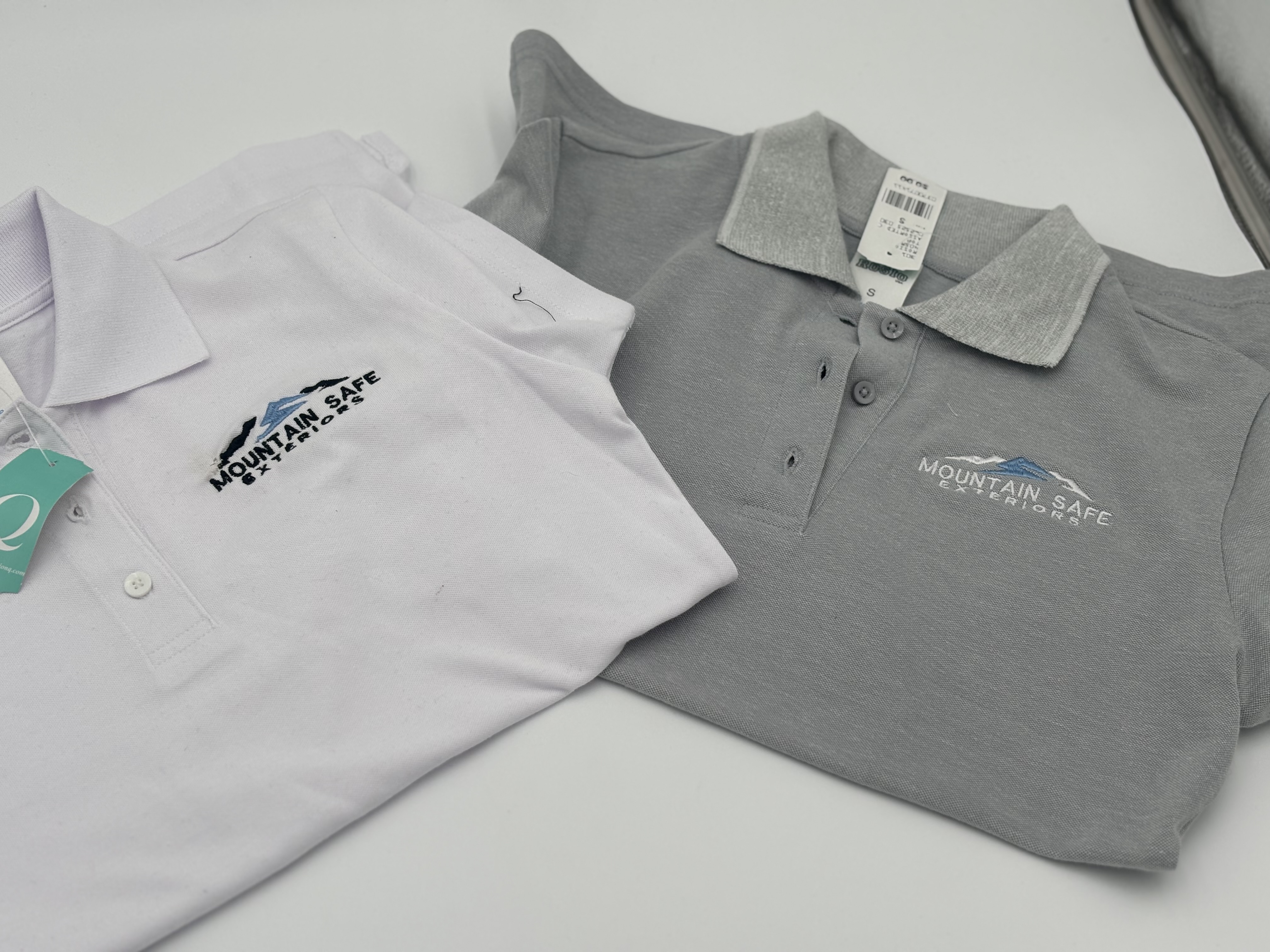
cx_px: 635
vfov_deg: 28.0
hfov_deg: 36.8
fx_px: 1908
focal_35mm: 52
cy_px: 476
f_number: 1.6
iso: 40
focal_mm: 5.96
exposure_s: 1/1724
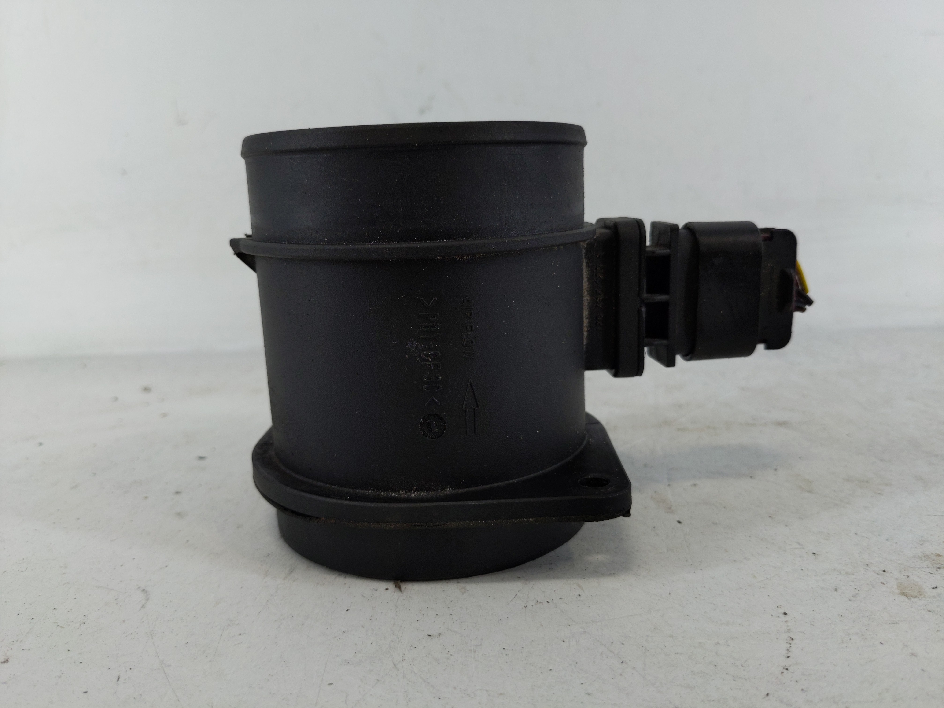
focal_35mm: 25
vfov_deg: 54.9
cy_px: 354
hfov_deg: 69.4
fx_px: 682
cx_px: 472
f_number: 1.73
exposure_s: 1/146
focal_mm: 4.38
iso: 61
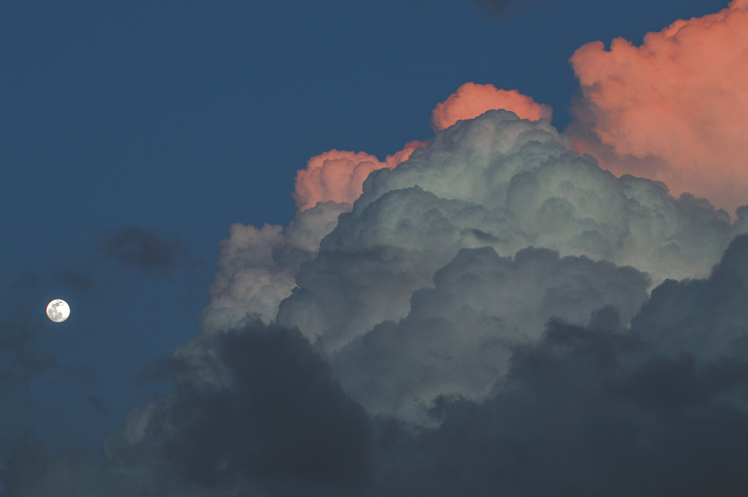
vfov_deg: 13.0
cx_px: 374
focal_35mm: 105
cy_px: 248
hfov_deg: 19.5
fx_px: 2180
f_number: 8
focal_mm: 70
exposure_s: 1/160
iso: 200
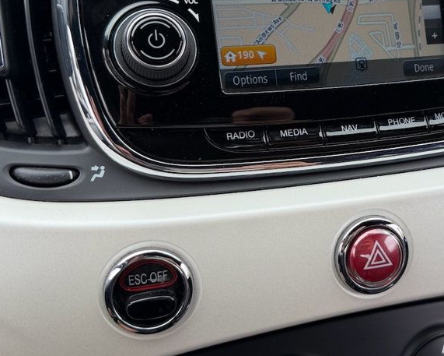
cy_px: 129
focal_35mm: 42
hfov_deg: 42.8
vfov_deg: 35.4
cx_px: 320
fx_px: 552
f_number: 1.78
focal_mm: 6.76
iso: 80
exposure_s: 1/757
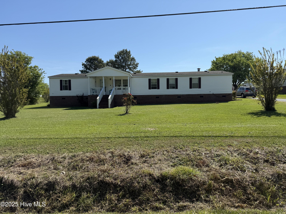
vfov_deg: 56.8
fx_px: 198
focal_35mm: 24
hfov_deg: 71.6
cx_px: 143
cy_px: 107
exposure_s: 1/5714
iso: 80
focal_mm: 6.76
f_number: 1.78
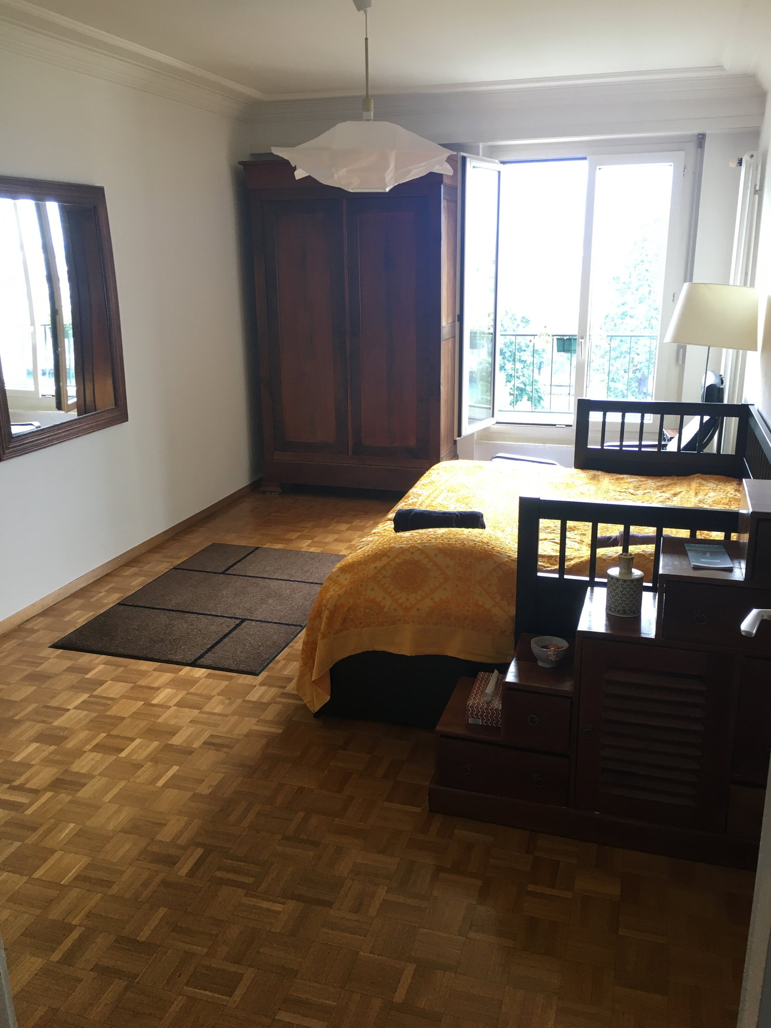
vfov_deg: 61.7
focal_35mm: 29
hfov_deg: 48.2
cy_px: 514
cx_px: 386
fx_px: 861
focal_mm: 4.15
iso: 50
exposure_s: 1/33
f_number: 2.2
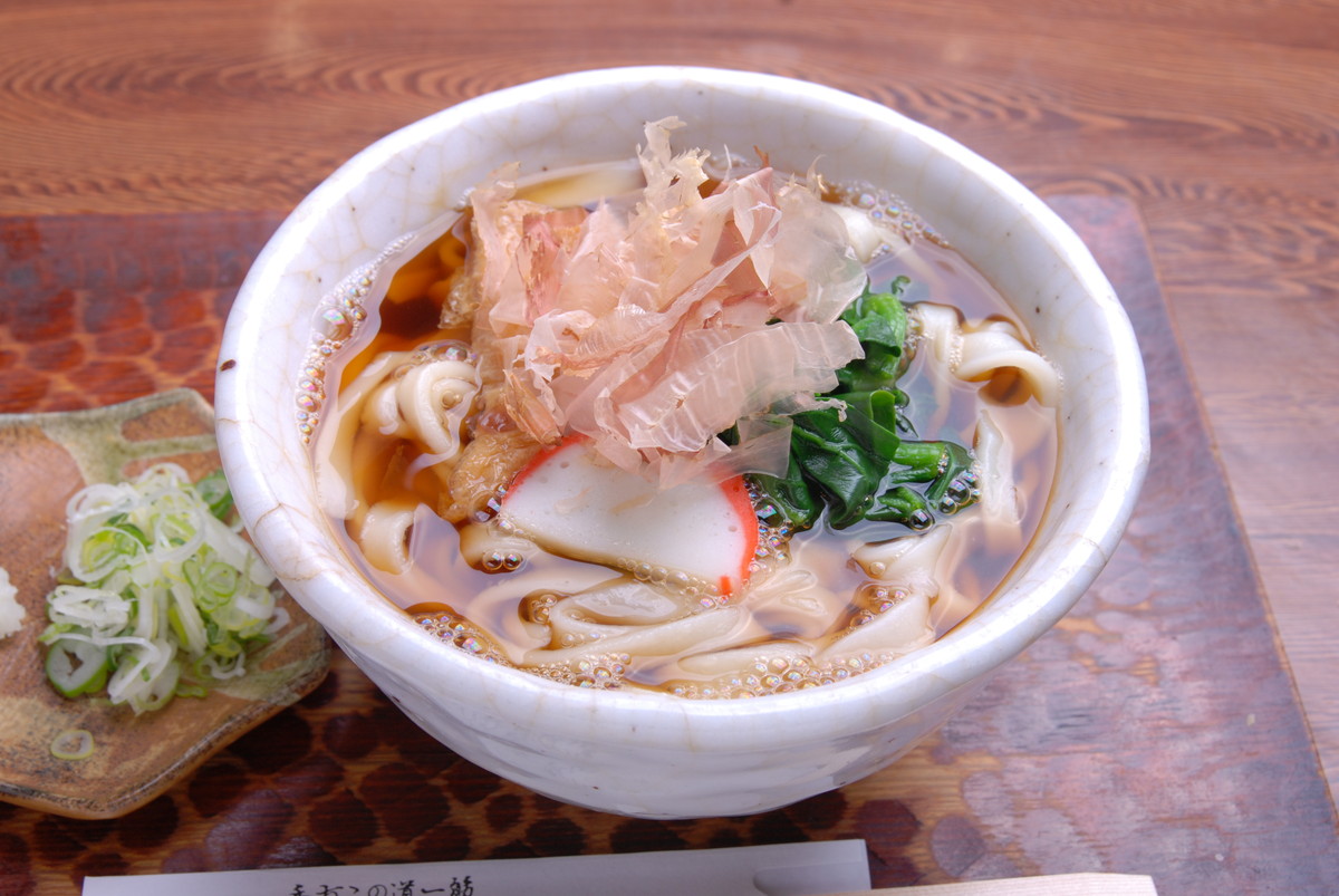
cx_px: 670
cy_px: 448
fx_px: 2122
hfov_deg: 35.0
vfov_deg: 23.8
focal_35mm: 57
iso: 200
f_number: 10
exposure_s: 1/100
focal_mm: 38
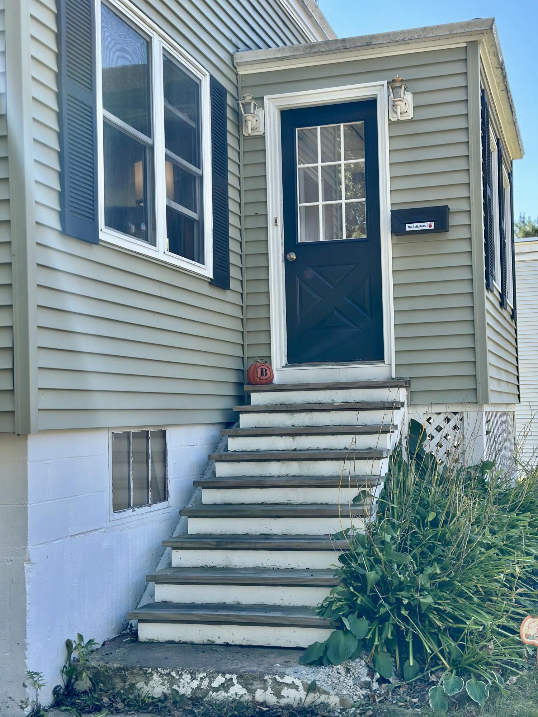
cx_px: 269
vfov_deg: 39.7
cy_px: 358
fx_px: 995
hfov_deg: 30.3
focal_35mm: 48
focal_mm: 6.86
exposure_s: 1/935
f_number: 1.78
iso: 80
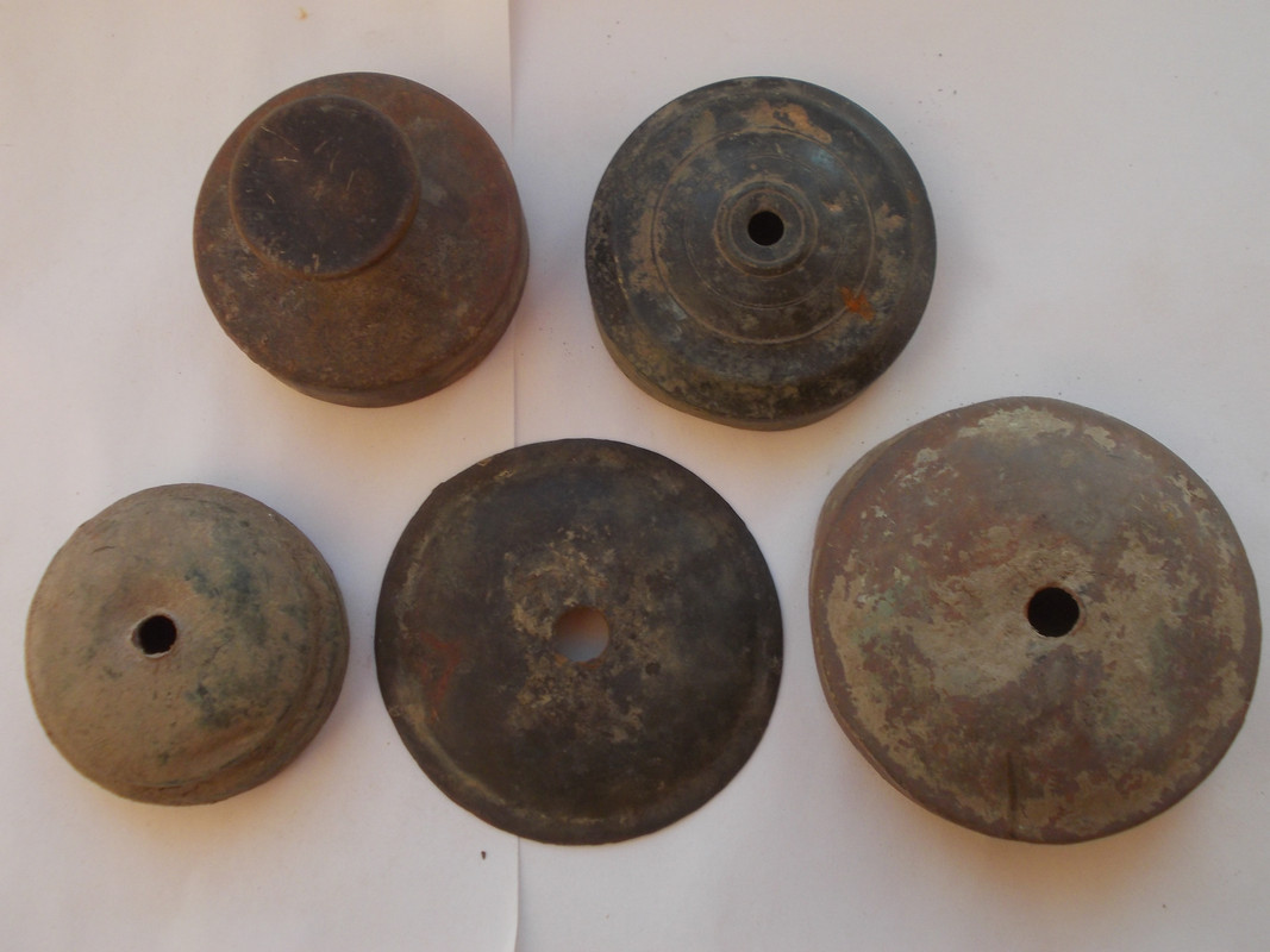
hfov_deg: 43.9
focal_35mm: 43
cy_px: 476
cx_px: 635
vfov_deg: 33.6
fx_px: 1577
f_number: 3.3
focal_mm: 6.1
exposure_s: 1/30
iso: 80
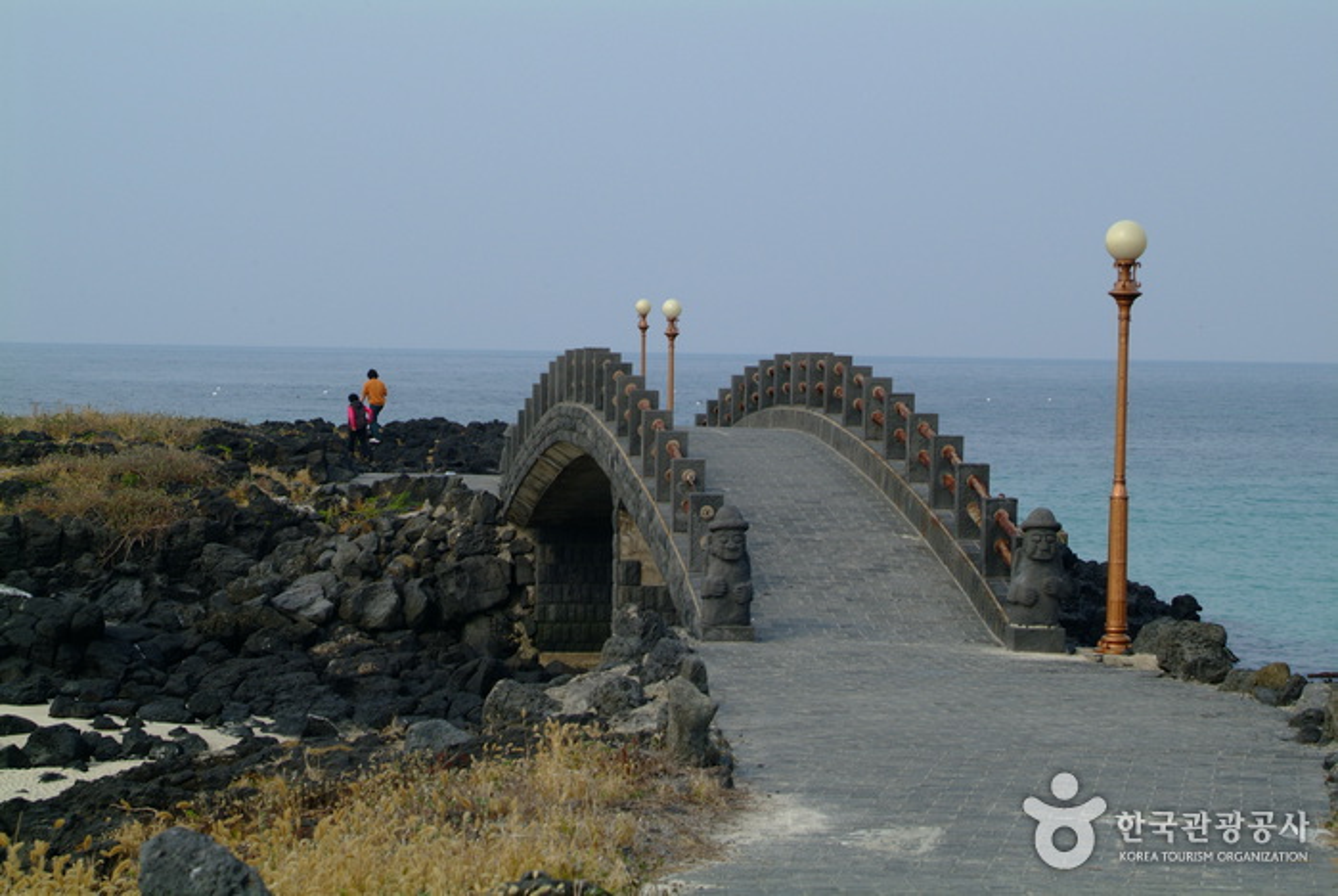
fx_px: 3238
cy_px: 448
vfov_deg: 15.8
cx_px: 669
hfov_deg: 23.4
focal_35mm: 87
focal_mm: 58
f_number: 8
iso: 200
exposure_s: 1/250
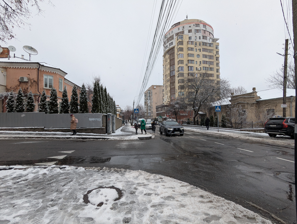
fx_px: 137
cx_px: 148
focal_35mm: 16
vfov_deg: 78.2
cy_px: 112
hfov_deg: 94.4
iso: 64
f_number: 2.2
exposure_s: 1/347
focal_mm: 2.35
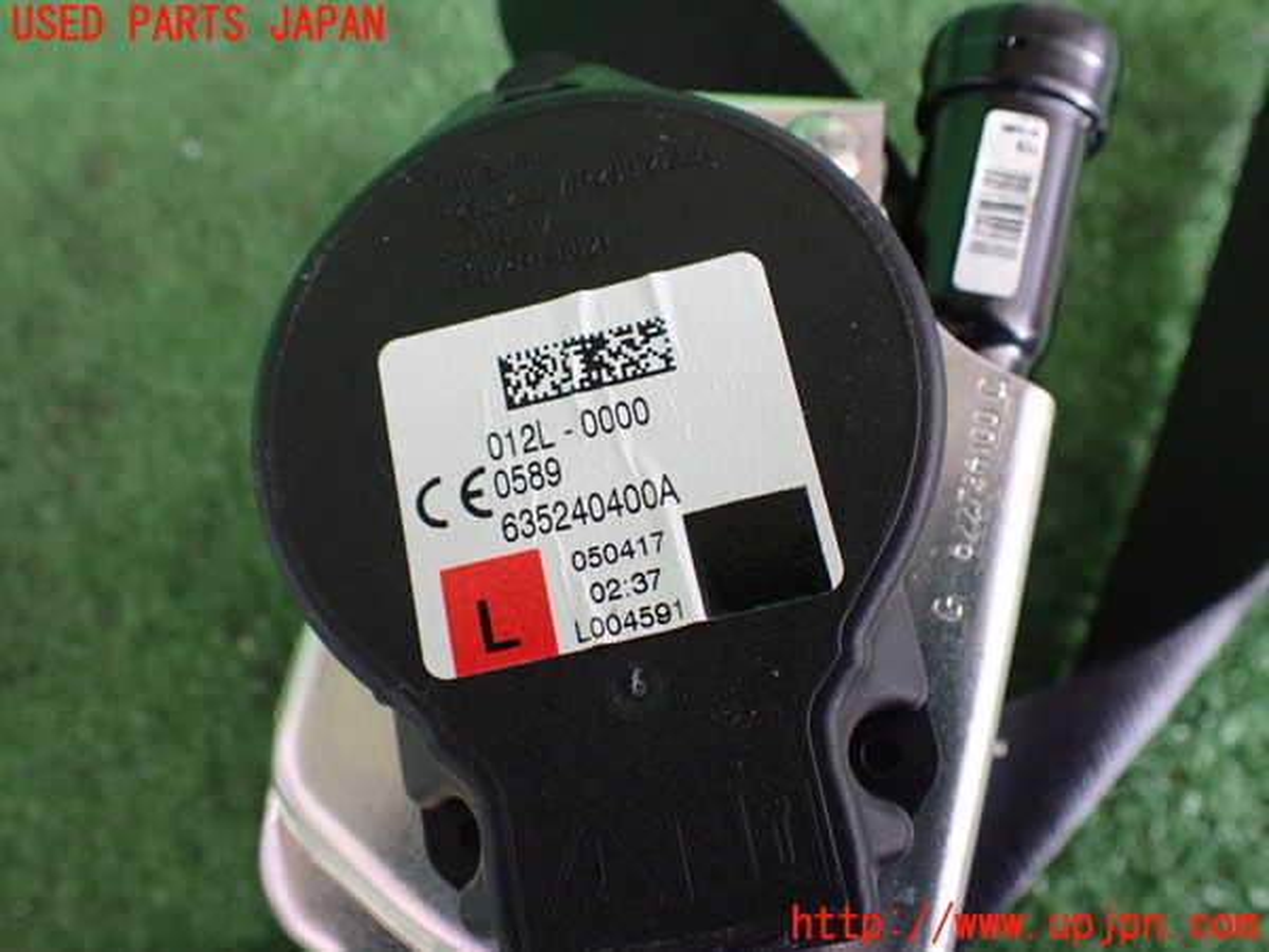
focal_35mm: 30
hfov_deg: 60.0
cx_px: 634
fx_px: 1100
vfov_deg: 46.8
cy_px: 476
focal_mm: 5.4
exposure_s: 1/60
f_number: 2.3
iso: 800
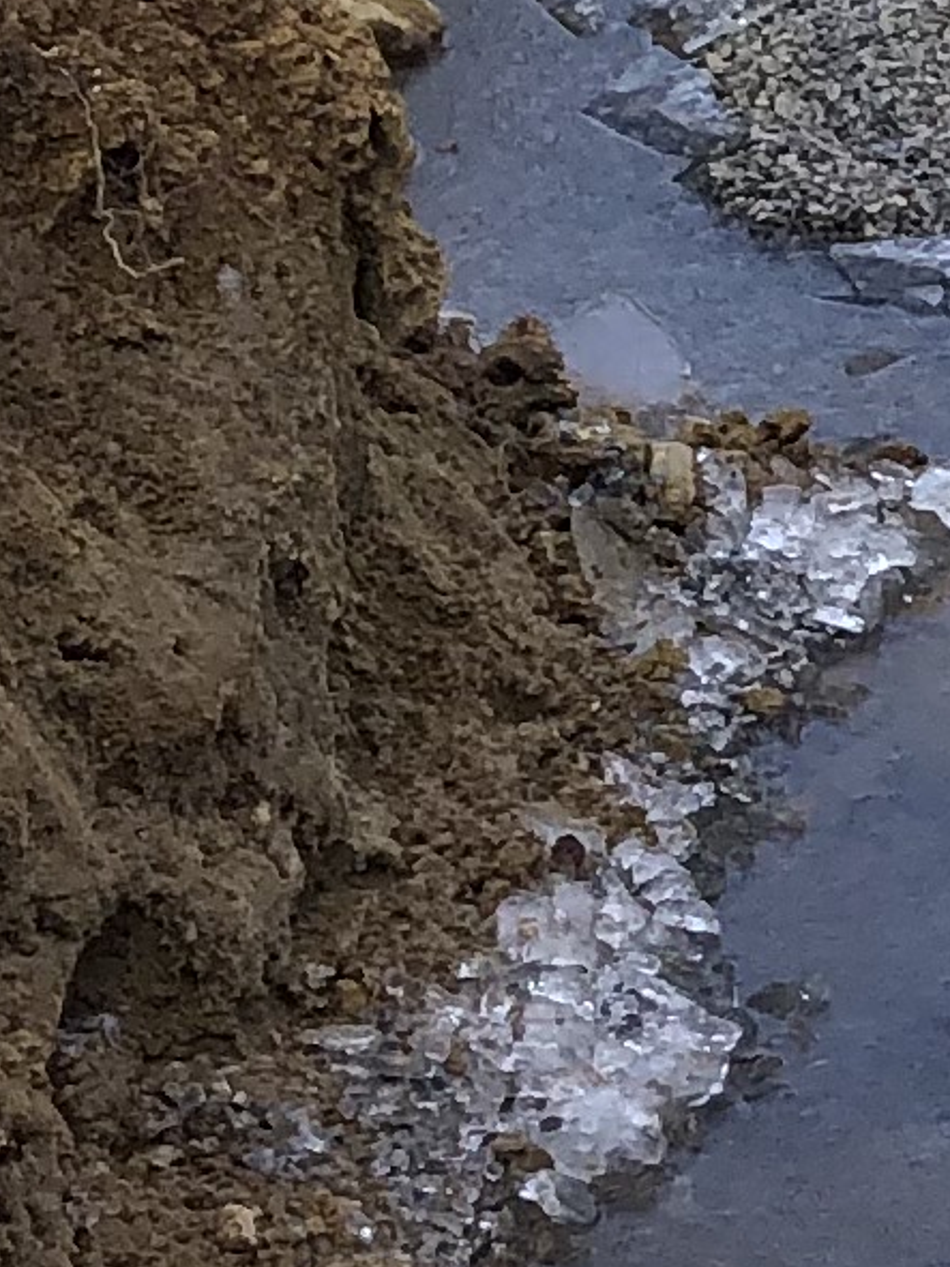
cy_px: -234
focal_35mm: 191
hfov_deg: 7.1
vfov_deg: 10.2
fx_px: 6992
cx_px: 2687
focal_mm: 3.99
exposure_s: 1/649
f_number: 1.8
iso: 20
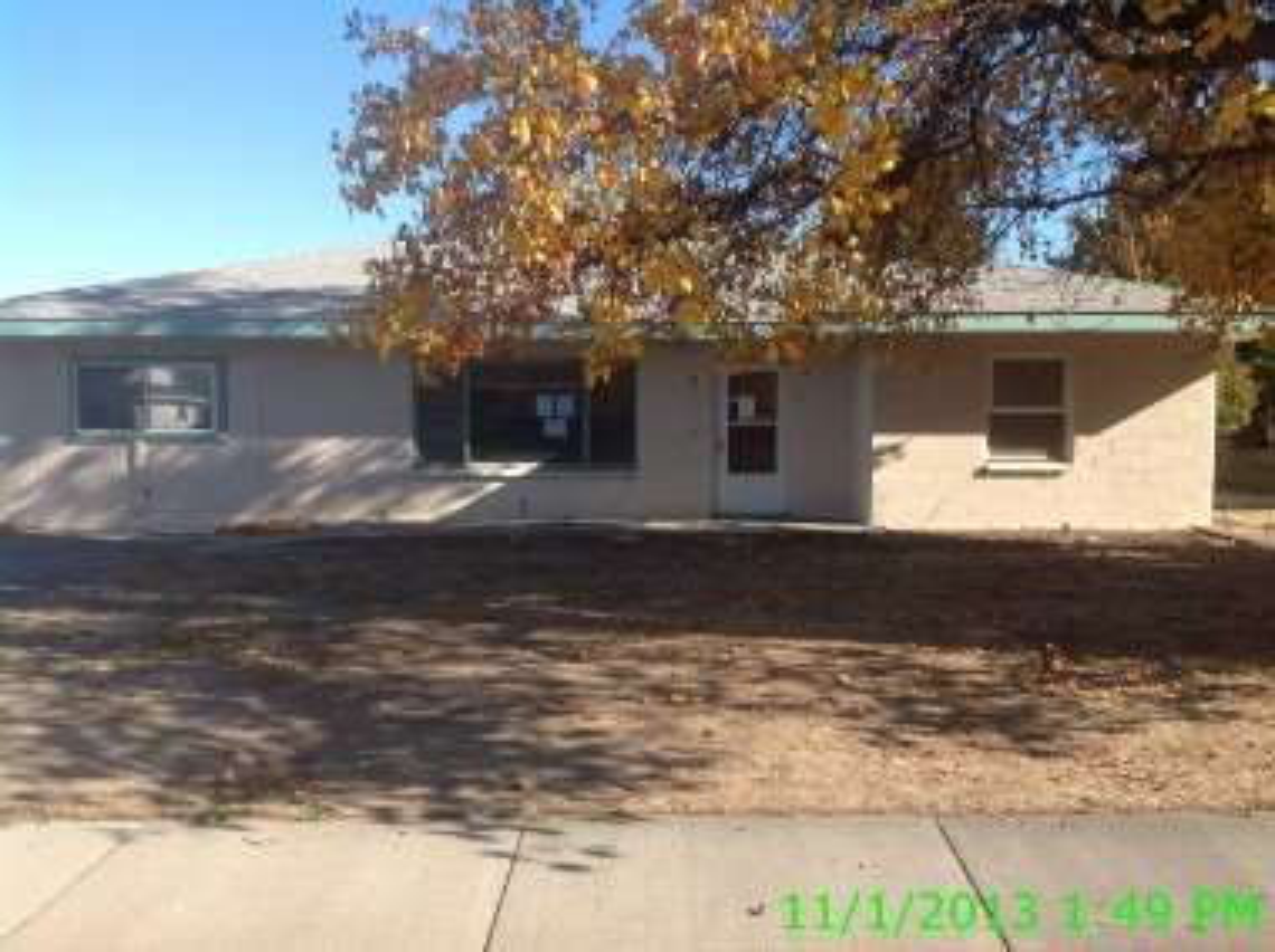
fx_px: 1288
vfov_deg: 40.6
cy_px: 476
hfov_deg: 52.7
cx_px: 638
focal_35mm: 35
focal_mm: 4.28
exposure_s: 1/817
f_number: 2.4
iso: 50
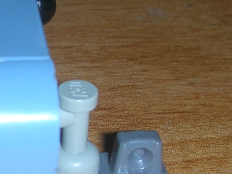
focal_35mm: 132
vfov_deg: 11.2
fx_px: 885
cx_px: -72
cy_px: 120
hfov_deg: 14.3
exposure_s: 1/60.1
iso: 50
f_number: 8.5
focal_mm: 5.8
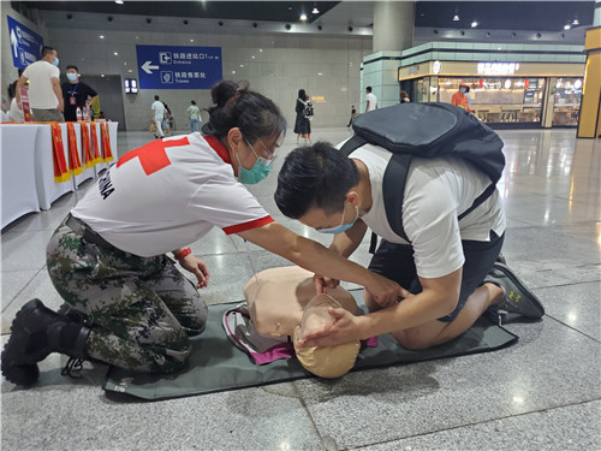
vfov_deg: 53.1
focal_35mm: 26
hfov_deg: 67.3
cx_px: 300
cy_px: 226
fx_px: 451
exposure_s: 1/50
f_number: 1.5
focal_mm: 4.3
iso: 200
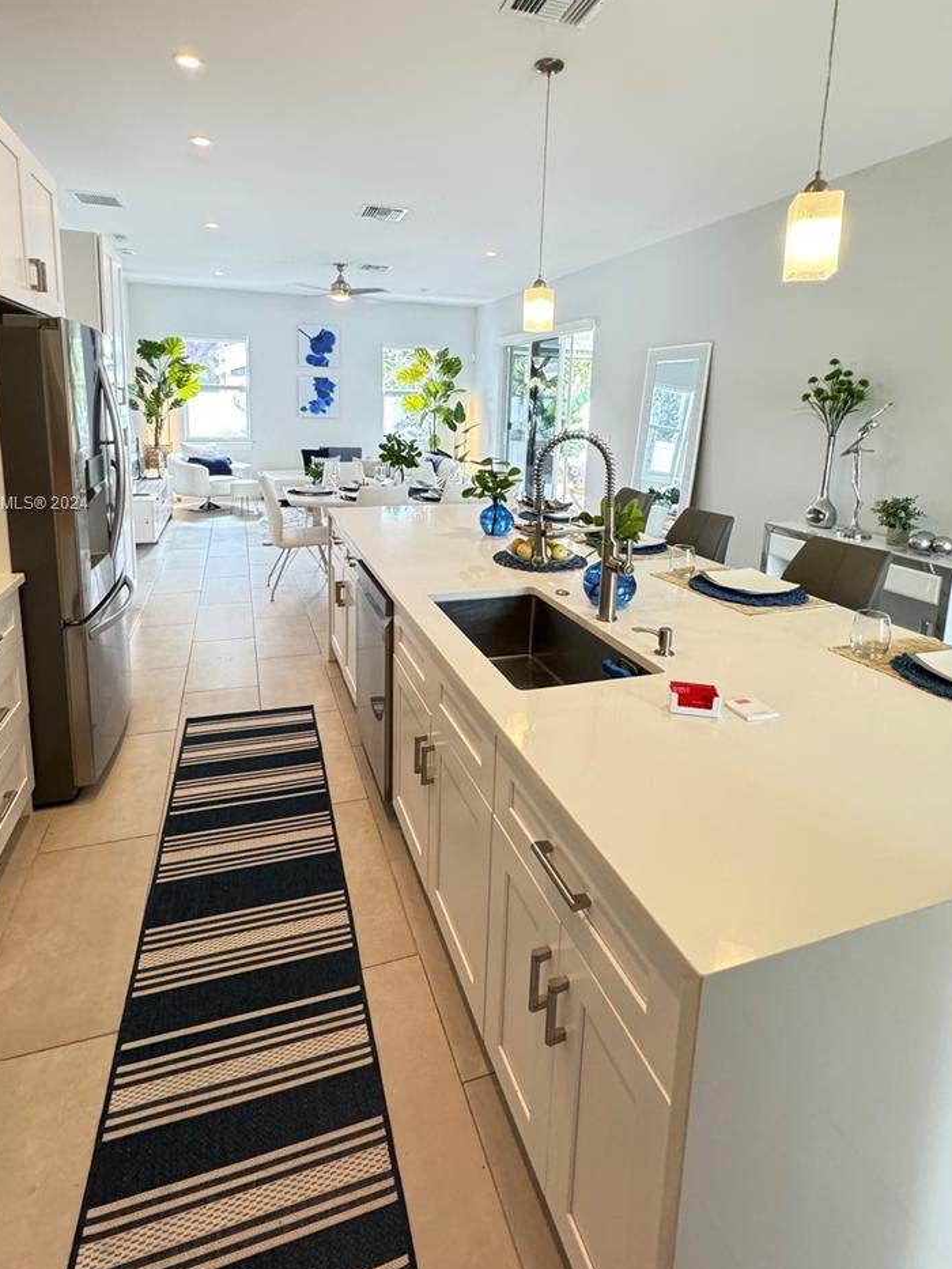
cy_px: 505
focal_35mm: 18
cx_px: 452
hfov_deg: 71.6
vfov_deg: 86.6
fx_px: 660
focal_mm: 2.22
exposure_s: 1/60
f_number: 2.2
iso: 320
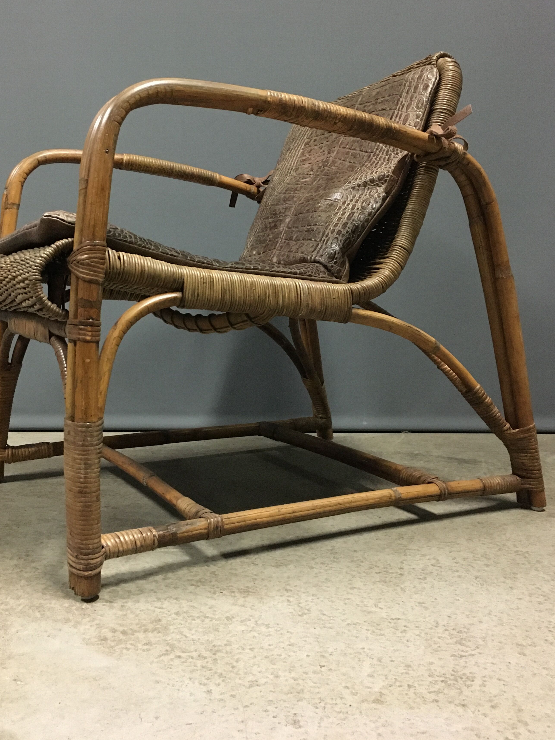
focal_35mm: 34
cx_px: 247
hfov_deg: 41.7
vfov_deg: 53.8
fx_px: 727
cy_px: 316
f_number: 2.2
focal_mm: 4.15
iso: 320
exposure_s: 1/17
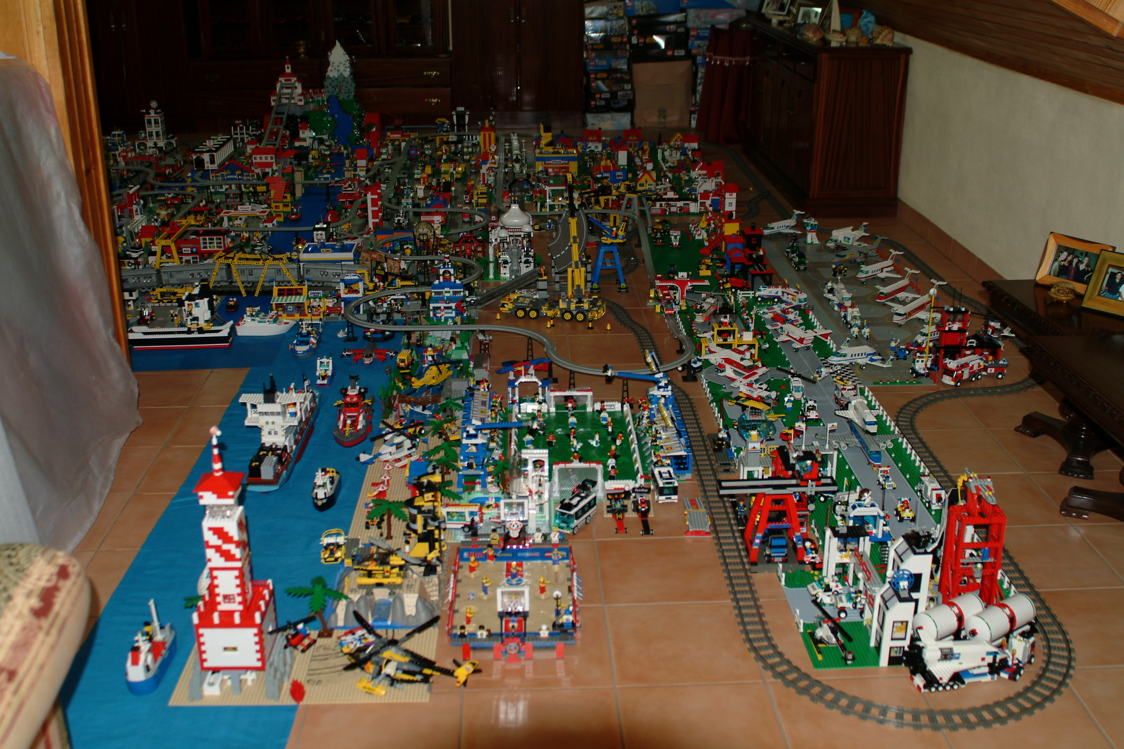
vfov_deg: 36.9
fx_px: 1124
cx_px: 562
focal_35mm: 36
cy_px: 374
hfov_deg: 53.1
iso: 200
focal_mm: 24
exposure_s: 1/60
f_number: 3.3
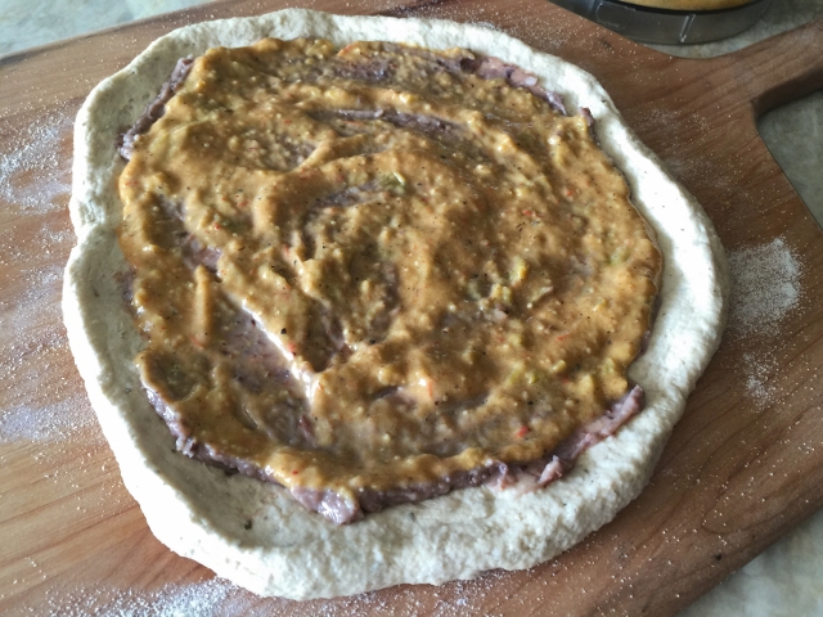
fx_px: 689
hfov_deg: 61.7
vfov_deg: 48.2
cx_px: 412
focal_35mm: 29
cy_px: 308
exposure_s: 1/30
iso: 32
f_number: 2.2
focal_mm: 4.15
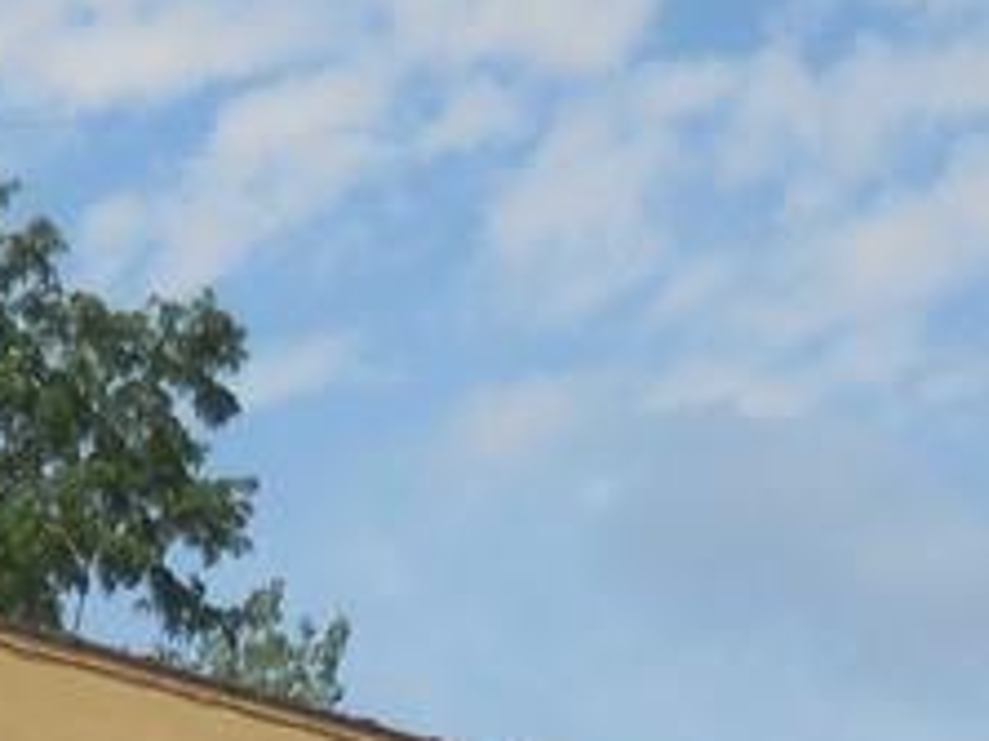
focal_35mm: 115
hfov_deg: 16.5
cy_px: 1588
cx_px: -137
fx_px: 3284
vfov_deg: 11.3
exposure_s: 1/800
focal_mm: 4.5
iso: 125
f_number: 6.6
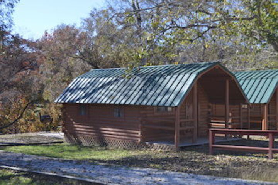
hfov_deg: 37.9
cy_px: 92
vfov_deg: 25.8
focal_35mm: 52
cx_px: 139
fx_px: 405
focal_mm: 35
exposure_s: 1/160
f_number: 6.3
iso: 100
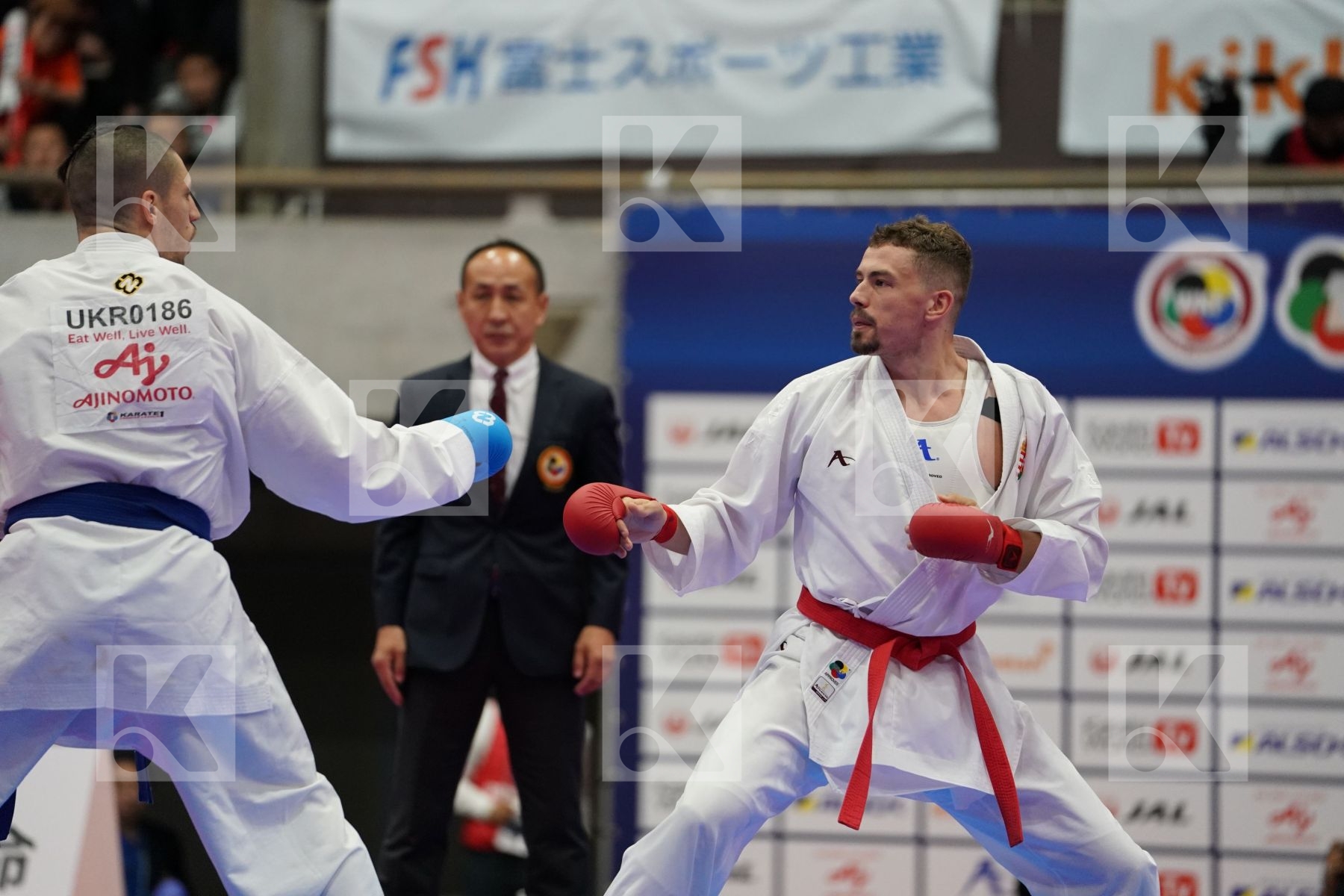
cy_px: 448
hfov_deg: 10.3
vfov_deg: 6.9
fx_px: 7466
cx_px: 672
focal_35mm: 200
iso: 3200
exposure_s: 1/1000
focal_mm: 200
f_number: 2.8
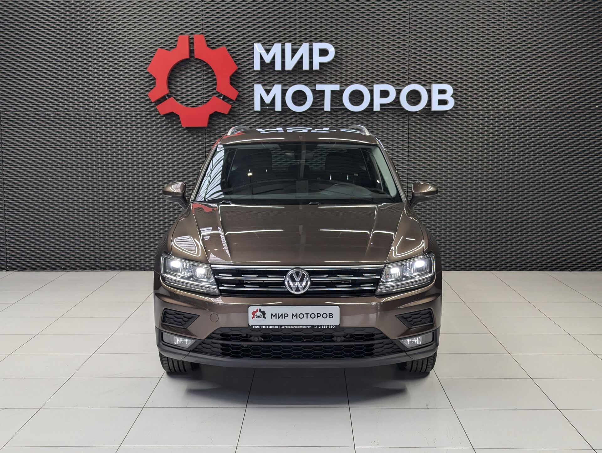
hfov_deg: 39.6
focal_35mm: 48
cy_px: 226
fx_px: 836
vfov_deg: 30.3
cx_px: 301
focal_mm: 6.81
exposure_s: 1/277
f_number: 1.85
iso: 56
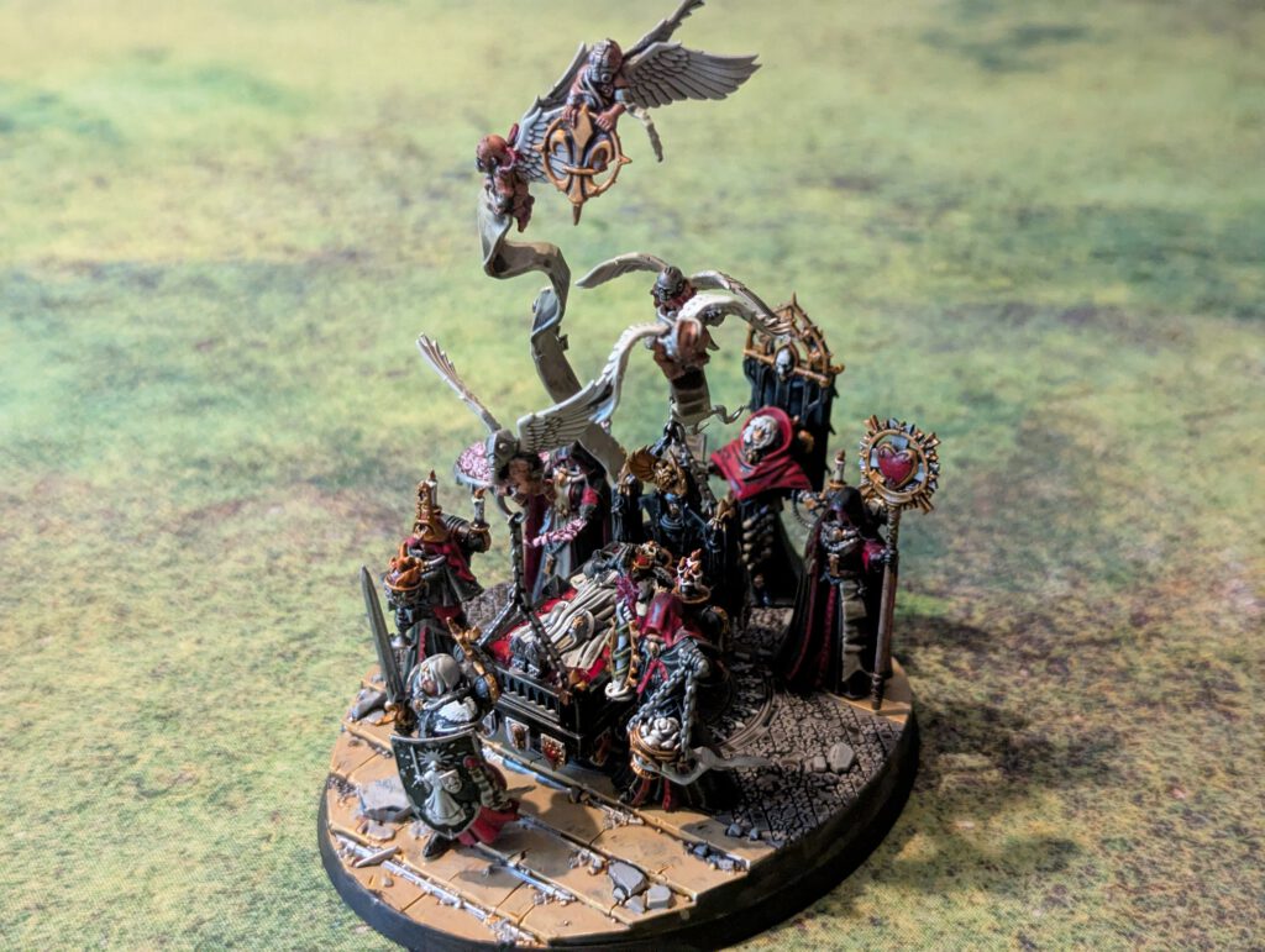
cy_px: 476
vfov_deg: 30.3
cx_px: 632
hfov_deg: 39.6
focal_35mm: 48
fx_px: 1757
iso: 993
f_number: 1.85
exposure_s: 1/20
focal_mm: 6.81
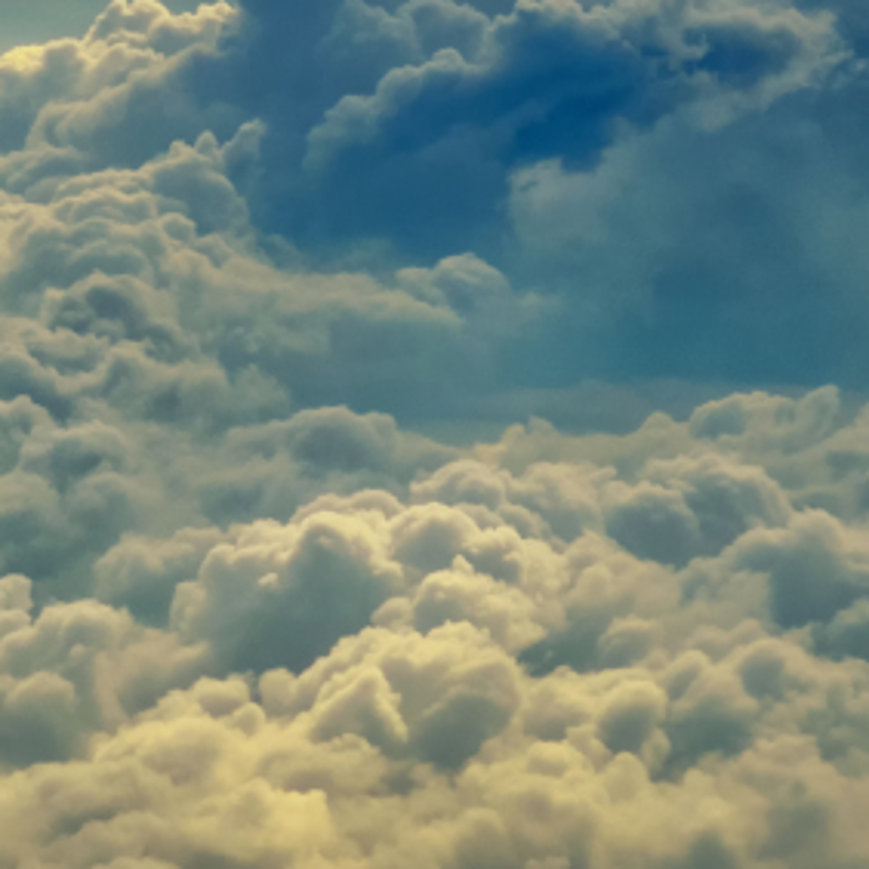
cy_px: 77
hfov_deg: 4.7
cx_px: 22
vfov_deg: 4.7
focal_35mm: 371
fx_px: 10537
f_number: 8
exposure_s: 1/800
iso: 200
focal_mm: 120
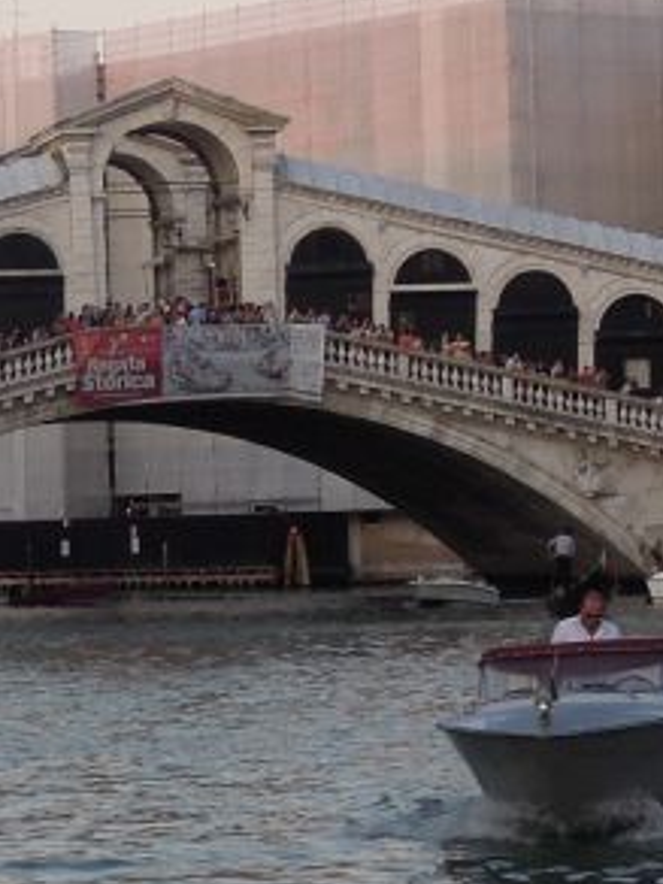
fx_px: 4929
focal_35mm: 193
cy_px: 318
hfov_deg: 7.7
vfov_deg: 10.2
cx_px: -3
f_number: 4
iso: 160
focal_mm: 9.9
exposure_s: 1/125
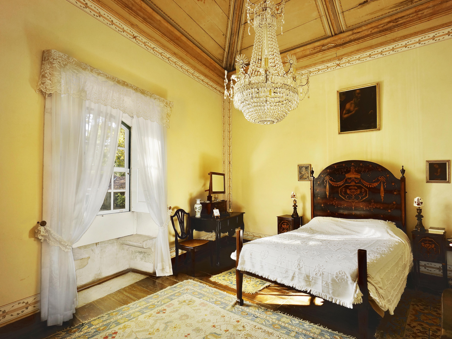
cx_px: 250
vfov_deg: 71.6
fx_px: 235
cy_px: 173
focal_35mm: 18
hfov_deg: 87.4
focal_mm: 11
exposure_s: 1/160
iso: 400
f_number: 6.3
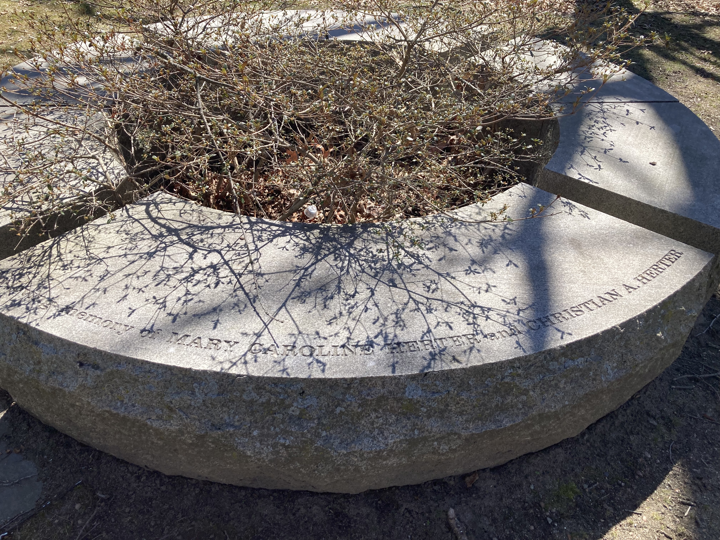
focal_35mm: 28
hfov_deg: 63.4
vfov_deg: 49.7
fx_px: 582
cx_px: 360
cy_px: 270
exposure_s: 1/867
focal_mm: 3.99
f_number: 1.8
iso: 20
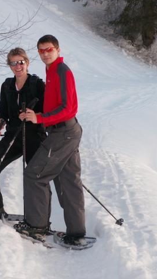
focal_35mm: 173
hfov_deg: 7.0
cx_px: 27
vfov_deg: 12.4
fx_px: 1279
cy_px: 139
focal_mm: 19.35
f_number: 4
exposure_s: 1/200
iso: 50
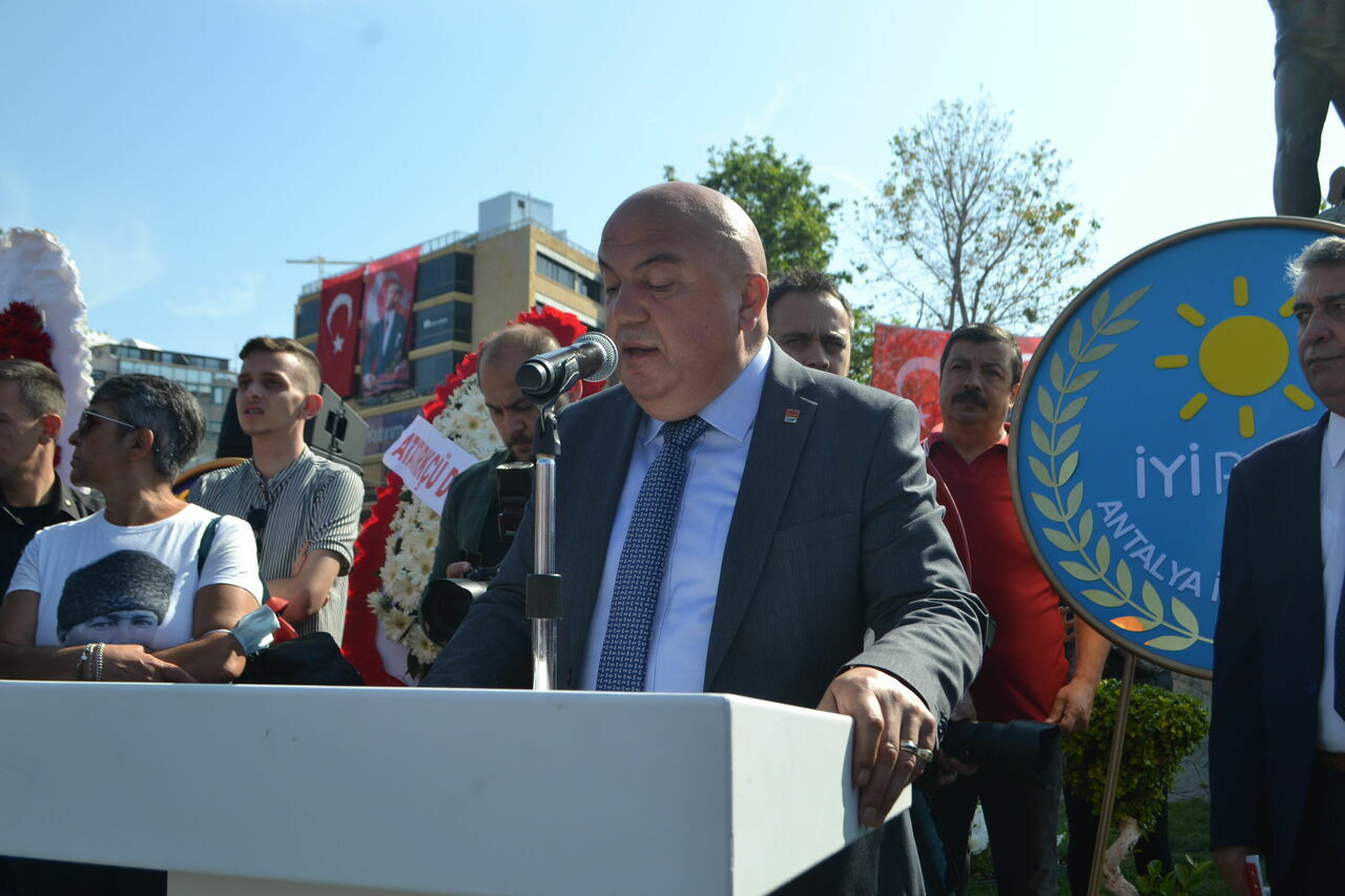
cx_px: 672
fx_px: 1345
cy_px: 448
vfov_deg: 36.9
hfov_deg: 53.1
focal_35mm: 36
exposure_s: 1/250
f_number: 8
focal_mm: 24
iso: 100
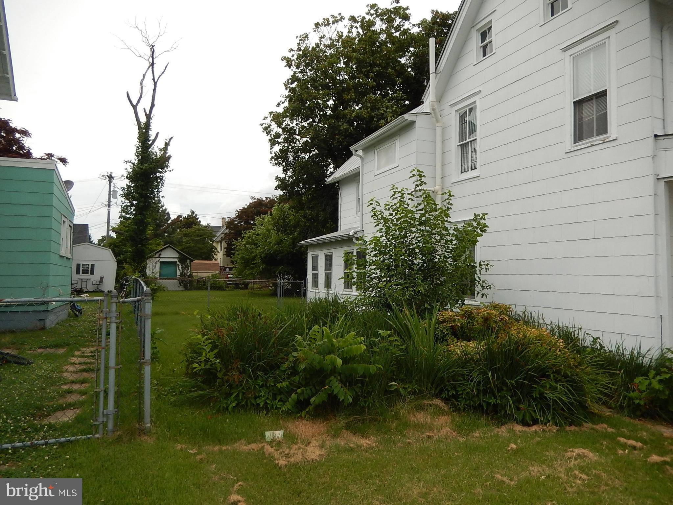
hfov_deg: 69.4
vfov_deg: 54.9
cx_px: 336
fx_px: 486
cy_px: 252
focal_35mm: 25
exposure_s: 1/800
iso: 125
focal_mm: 4.5
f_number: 3.4
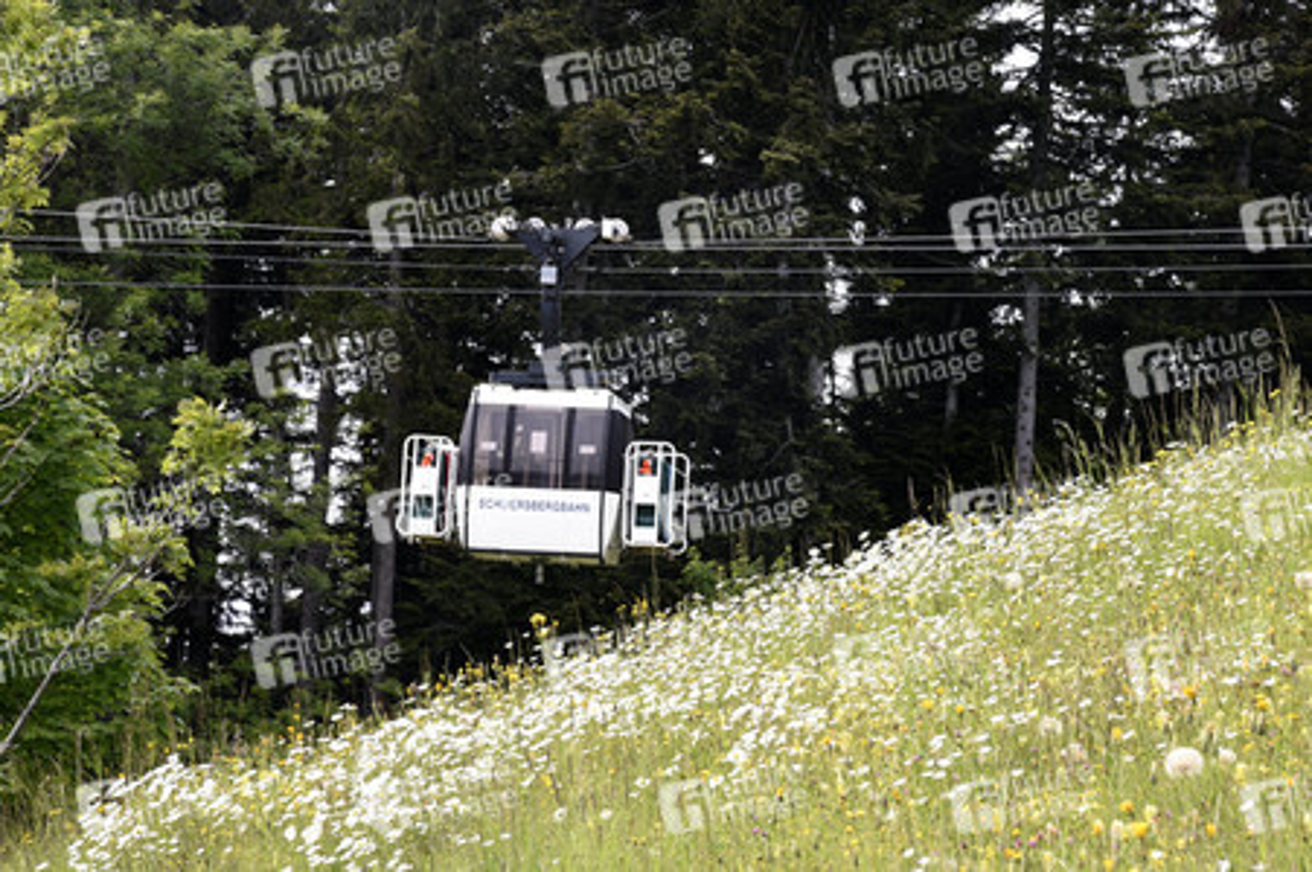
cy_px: 436
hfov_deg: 17.1
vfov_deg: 11.4
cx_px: 656
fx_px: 4370
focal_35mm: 120
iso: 500
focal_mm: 120
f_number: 11
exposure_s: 1/125
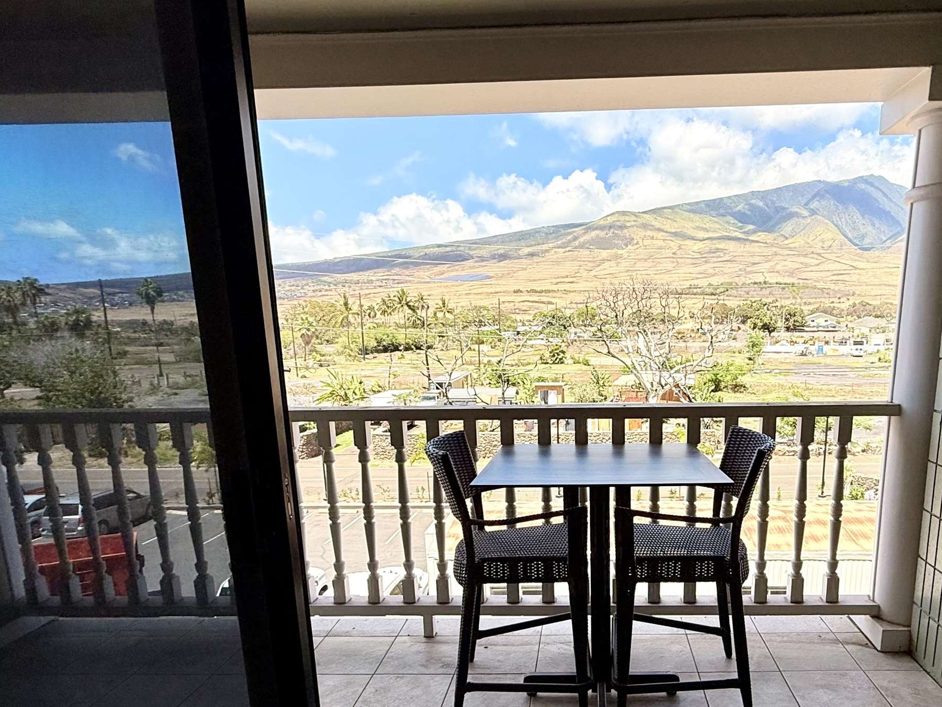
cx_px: 583
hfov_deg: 70.5
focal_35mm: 24
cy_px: 461
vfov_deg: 55.8
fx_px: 653
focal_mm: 2.22
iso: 50
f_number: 2.2
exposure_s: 1/1125
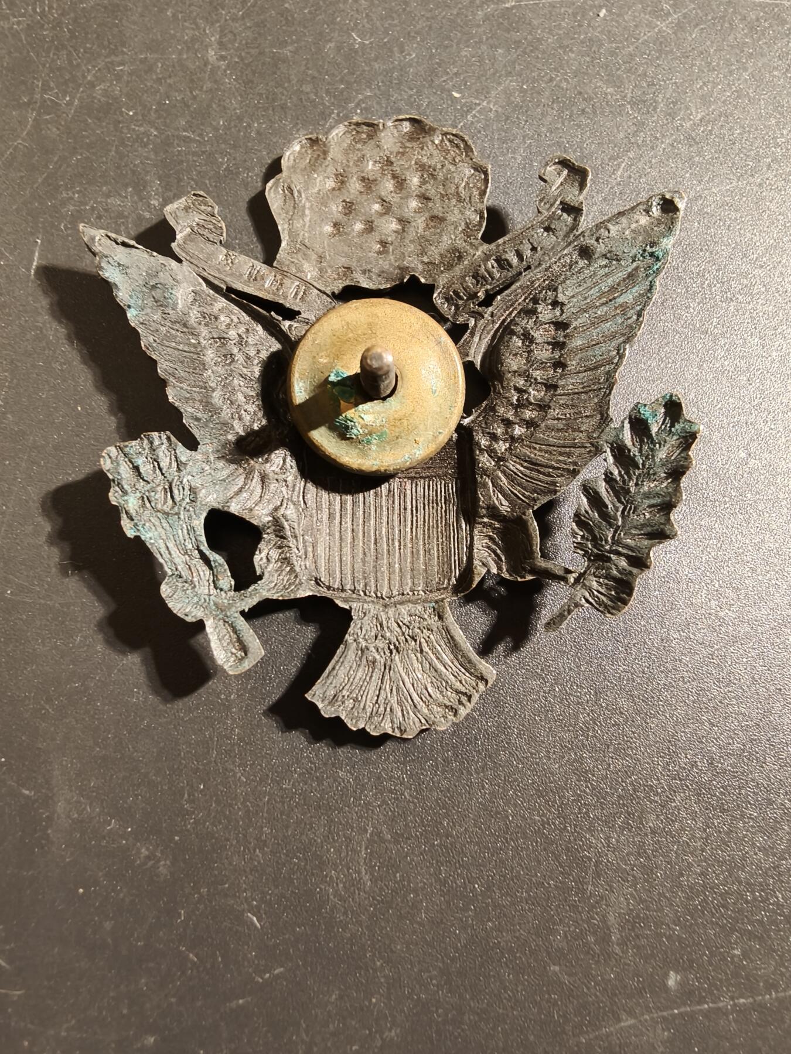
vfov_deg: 73.9
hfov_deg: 58.9
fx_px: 701
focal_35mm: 23
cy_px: 527
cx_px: 396
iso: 400
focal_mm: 2.32
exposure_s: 1/50
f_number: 2
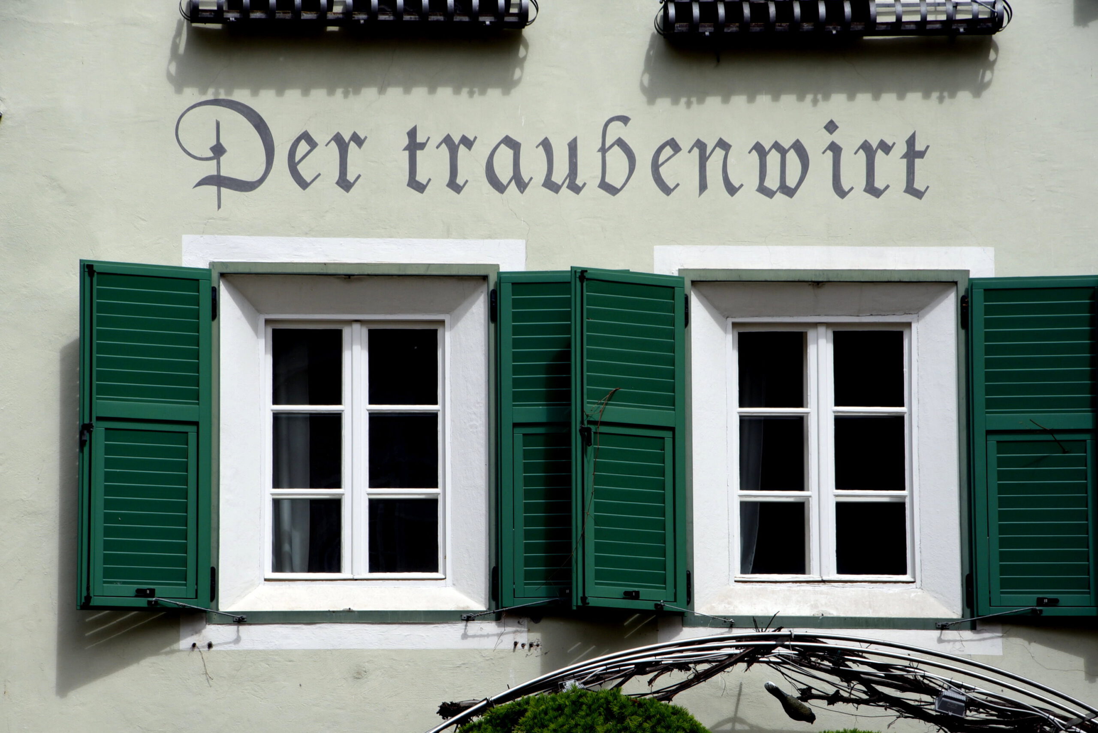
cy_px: 366
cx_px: 549
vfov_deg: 6.9
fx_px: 6102
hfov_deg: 10.3
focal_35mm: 200
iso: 800
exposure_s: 1/320
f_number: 22
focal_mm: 200
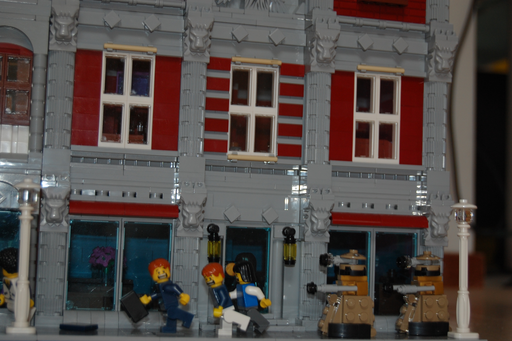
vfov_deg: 19.7
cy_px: 170
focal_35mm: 69
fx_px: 980
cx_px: 256
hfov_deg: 29.3
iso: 400
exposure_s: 1/60
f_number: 5.3
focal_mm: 46
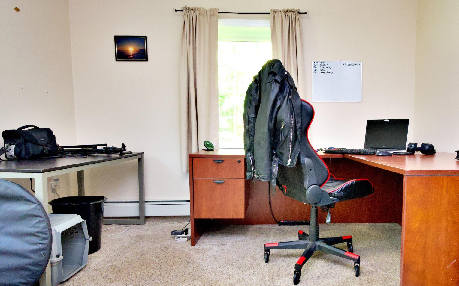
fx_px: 300
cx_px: 296
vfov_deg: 50.9
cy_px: 161
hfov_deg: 73.1
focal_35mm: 24
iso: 5000
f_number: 10
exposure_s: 1/30
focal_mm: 12
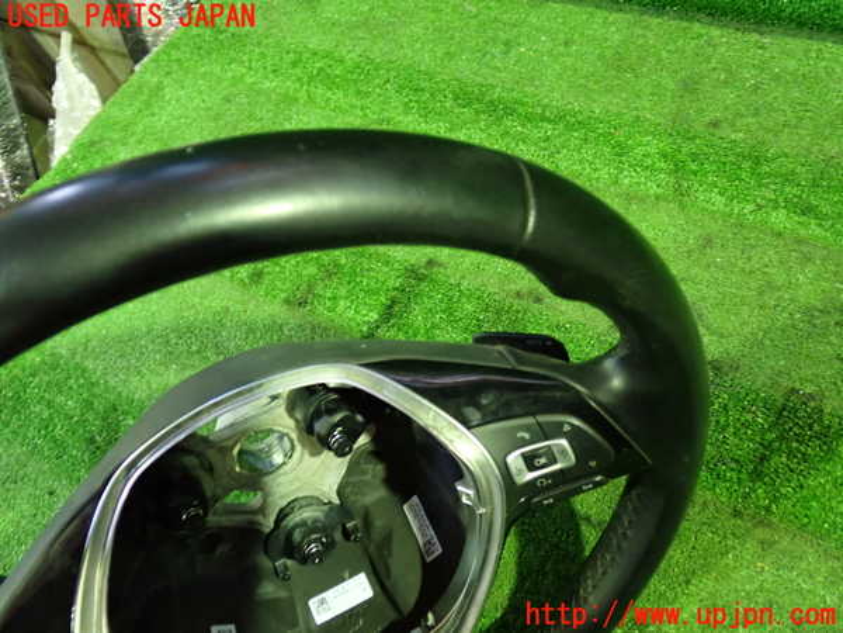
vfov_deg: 46.8
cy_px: 316
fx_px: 731
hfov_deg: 60.0
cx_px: 422
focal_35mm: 30
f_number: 2.3
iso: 800
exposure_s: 1/25
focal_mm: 5.4
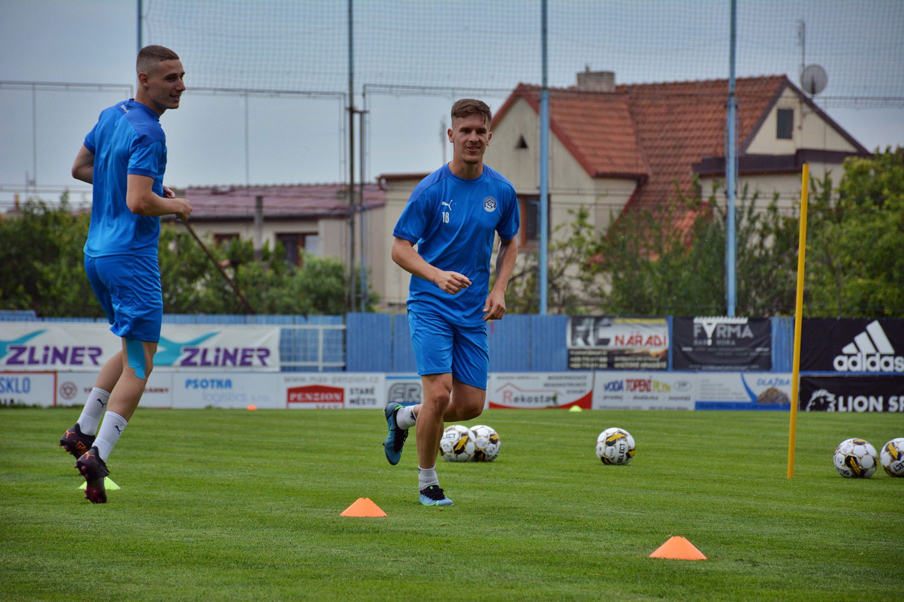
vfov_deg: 7.9
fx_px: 4369
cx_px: 452
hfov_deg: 11.8
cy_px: 301
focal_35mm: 174
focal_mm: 116
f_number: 5.6
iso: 560
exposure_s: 1/1000
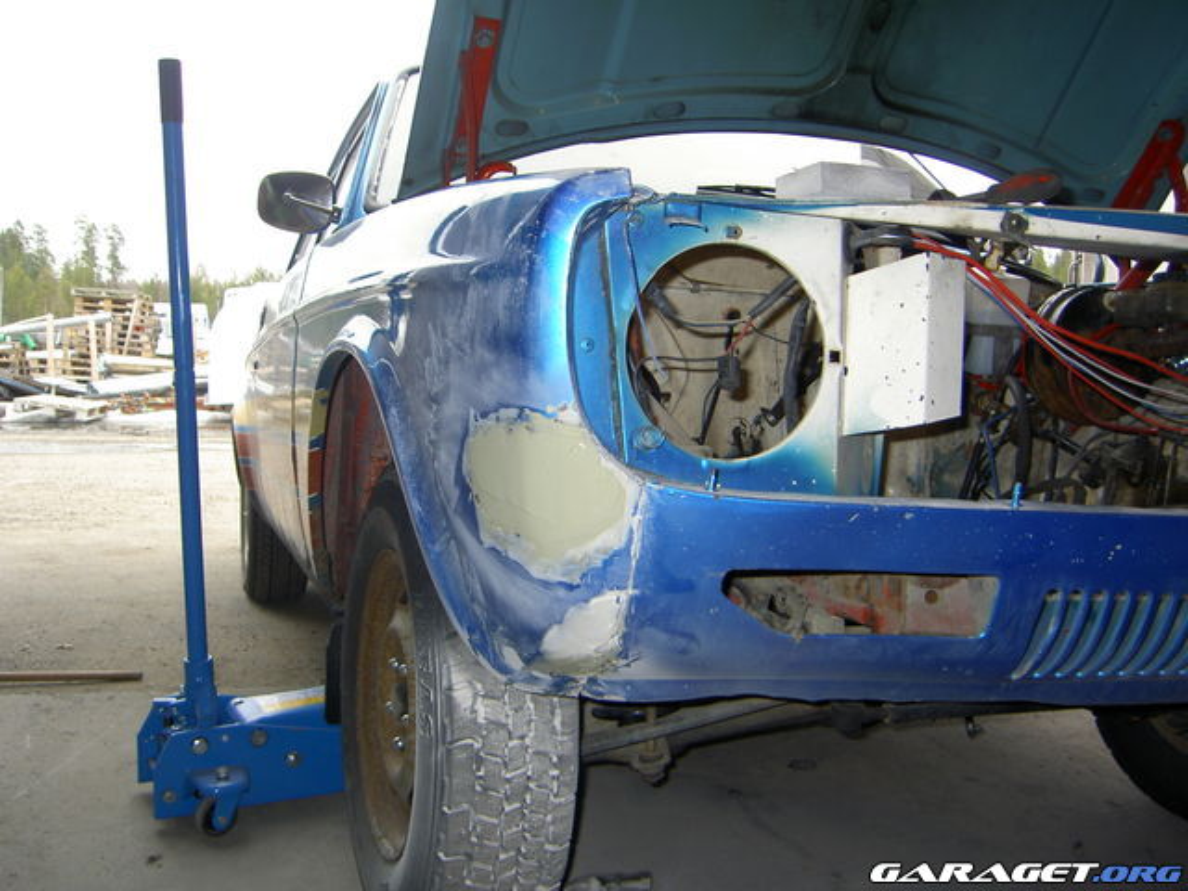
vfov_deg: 41.8
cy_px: 446
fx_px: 1167
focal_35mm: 34
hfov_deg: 54.0
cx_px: 594
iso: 50
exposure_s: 1/60
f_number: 2.8
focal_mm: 5.6
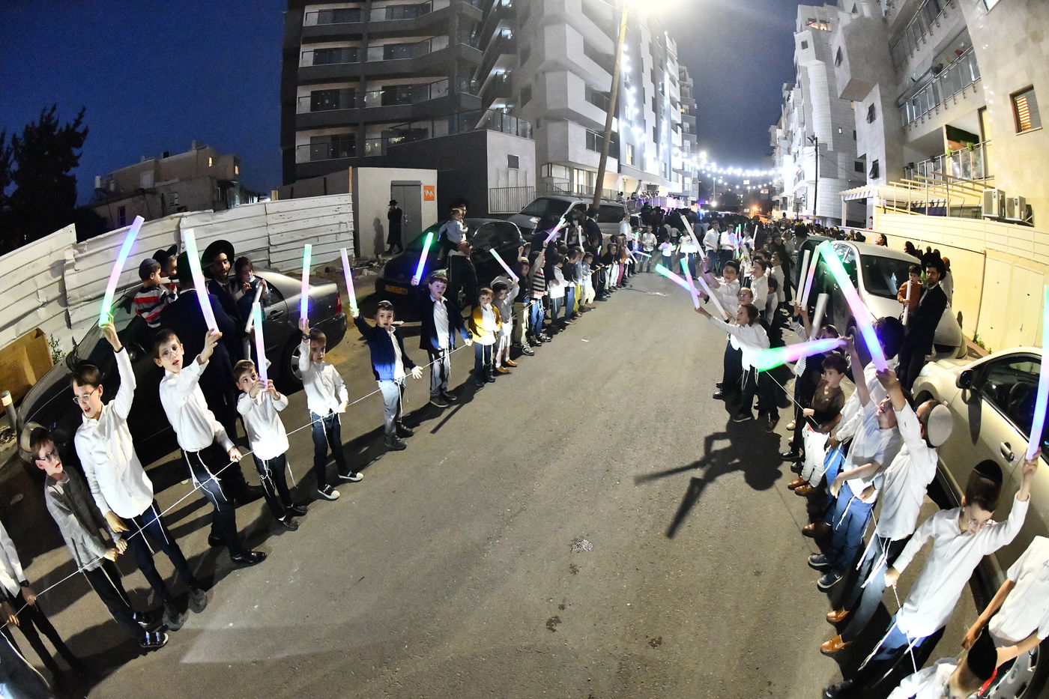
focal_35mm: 16
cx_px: 524
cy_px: 350
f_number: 5.6
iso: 10000
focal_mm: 16
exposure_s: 1/50
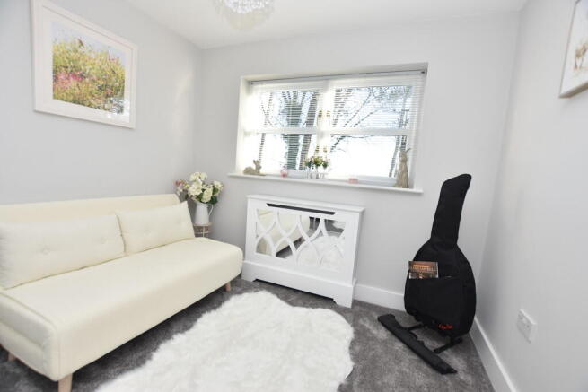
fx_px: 245
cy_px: 196
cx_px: 294
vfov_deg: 77.4
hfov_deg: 100.4
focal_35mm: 15
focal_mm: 10
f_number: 4.5
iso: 200
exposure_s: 1/80
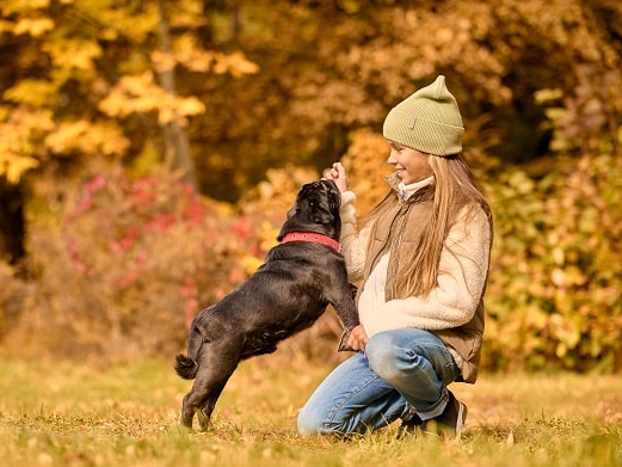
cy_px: 234
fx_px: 1689
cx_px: 278
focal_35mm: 94
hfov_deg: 20.9
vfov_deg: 15.7
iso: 320
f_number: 2.5
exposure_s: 1/4000
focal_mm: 85
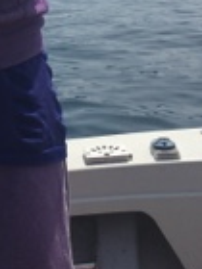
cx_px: -8
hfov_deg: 17.3
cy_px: -42
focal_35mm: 83
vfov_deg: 22.0
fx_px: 646
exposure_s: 1/2747
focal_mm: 4.15
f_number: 2.2
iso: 25
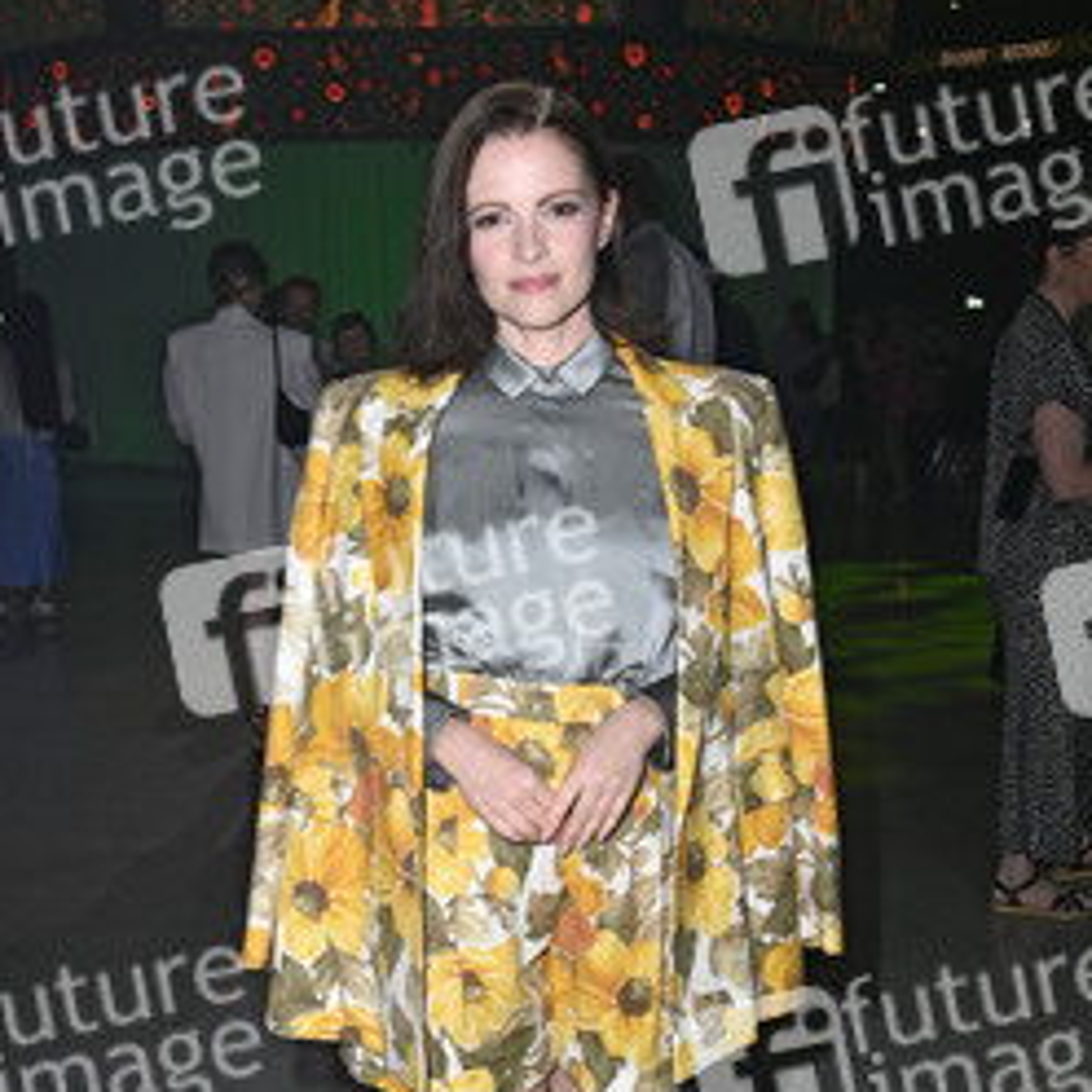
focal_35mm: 52
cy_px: 832
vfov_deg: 32.1
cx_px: 515
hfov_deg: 32.8
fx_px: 1856
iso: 1250
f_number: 5.6
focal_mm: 38
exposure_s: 1/125
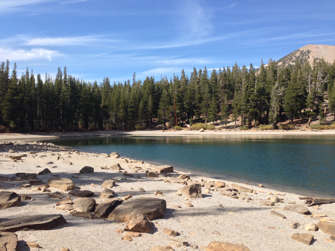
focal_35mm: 33
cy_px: 126
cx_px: 168
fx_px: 319
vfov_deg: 42.9
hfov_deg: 55.4
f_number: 2.4
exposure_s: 1/1043
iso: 50
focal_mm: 4.12
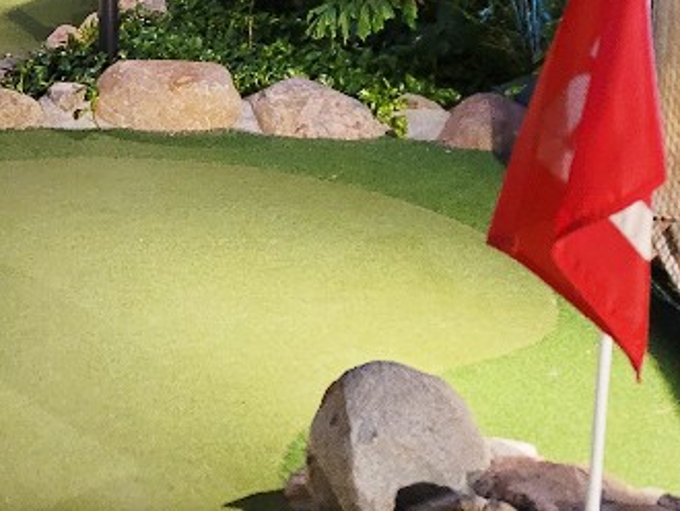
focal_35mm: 63
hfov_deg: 28.9
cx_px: 16
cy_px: 43
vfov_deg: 22.7
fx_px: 1238
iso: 640
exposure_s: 1/25
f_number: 1.8
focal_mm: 5.4
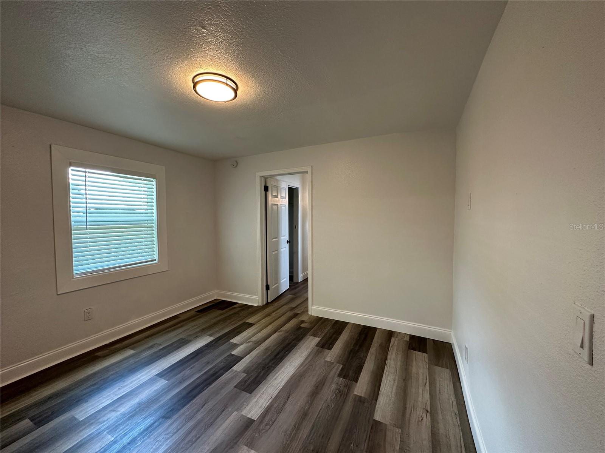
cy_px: 226
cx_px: 302
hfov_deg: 102.1
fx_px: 245
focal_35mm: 14
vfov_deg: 85.7
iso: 160
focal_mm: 2.22
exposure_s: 1/60
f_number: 2.2
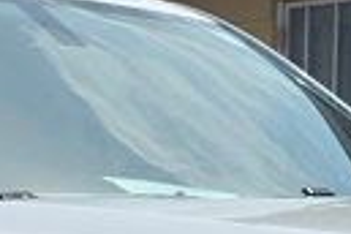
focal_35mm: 190
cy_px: 555
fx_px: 1852
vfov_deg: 6.8
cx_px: 103
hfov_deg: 10.8
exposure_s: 1/1117
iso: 12
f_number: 1.7
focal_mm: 6.3
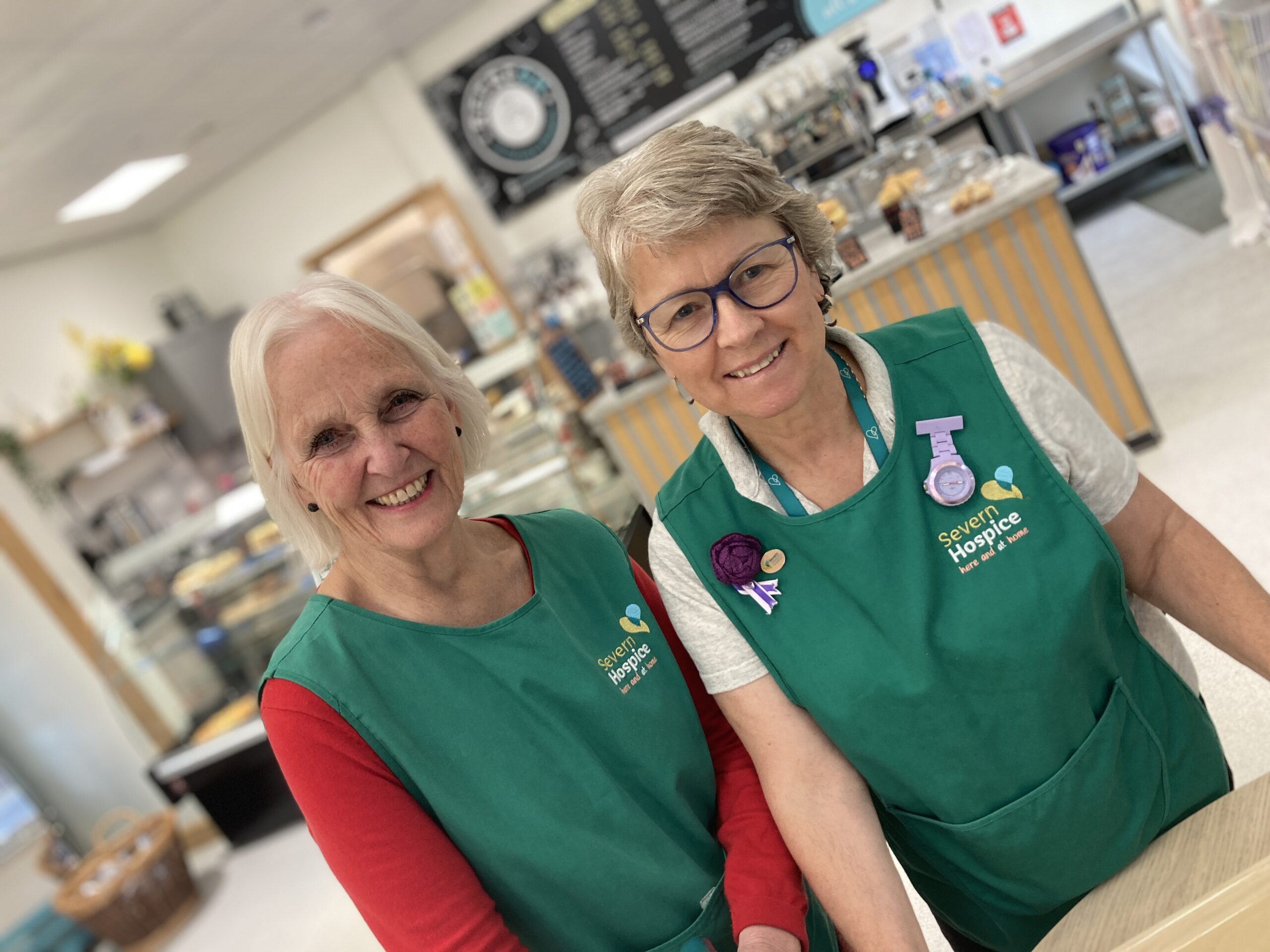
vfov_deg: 49.7
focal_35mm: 28
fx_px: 1027
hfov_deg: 63.4
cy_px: 476
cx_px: 635
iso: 80
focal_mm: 3.99
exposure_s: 1/50
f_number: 1.8
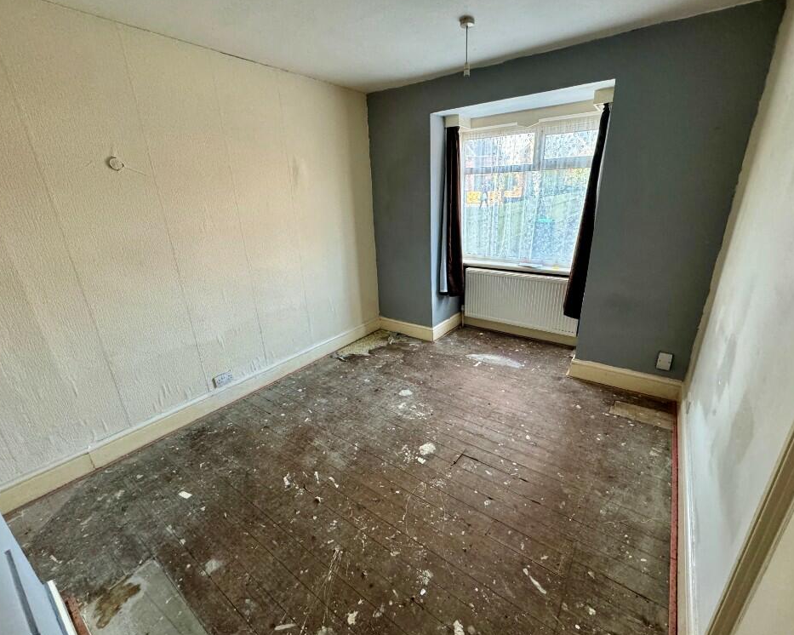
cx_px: 409
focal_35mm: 15
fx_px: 352
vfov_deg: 84.0
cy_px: 318
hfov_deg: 96.8
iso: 400
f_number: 2.2
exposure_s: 1/60
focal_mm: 2.22
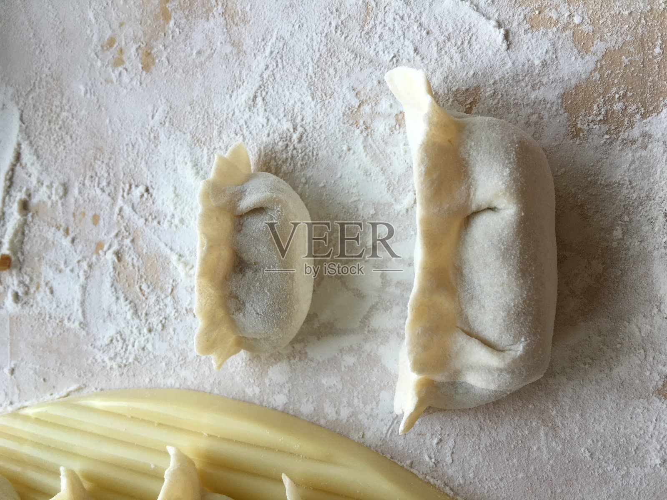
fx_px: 559
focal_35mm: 29
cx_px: 334
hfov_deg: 61.7
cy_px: 250
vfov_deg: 48.2
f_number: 2.2
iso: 40
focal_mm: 4.15
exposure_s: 1/100
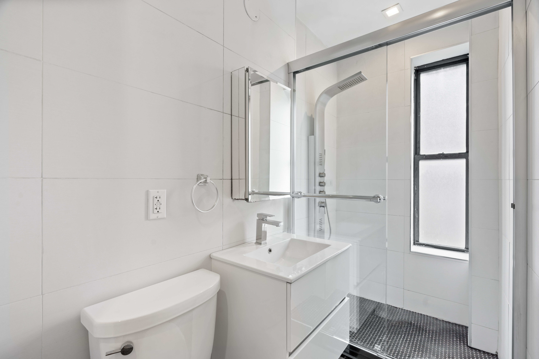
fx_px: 240
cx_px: 270
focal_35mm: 16
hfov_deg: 96.7
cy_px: 180
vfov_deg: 73.7
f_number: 8
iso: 160
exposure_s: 1/3
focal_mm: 16
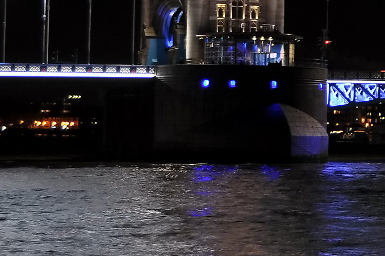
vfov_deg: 8.0
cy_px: 19
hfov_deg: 11.6
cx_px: 558
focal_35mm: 170
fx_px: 1815
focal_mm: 32
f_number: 5.6
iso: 250
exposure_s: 1/2.5
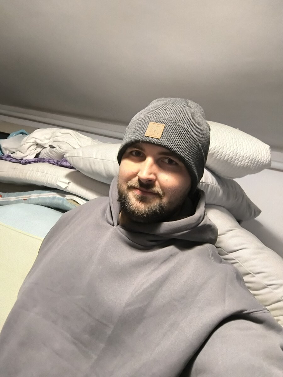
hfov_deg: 56.8
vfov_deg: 71.6
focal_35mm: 24
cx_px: 142
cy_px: 188
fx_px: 262
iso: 800
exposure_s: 1/20
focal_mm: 3.26
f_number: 2.45
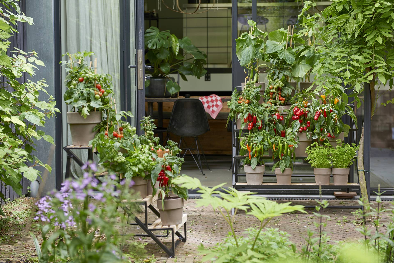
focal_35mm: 70
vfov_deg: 19.5
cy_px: 132
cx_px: 197
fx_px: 766
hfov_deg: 28.8
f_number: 3.5
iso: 100
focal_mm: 70
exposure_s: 1/80
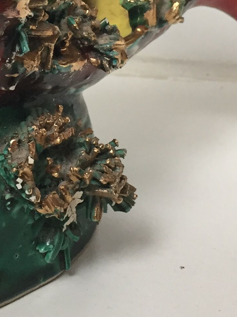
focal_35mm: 98
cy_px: -17
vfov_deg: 19.3
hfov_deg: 14.7
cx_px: -21
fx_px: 895
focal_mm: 4.15
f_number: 2.2
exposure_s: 1/33
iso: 64
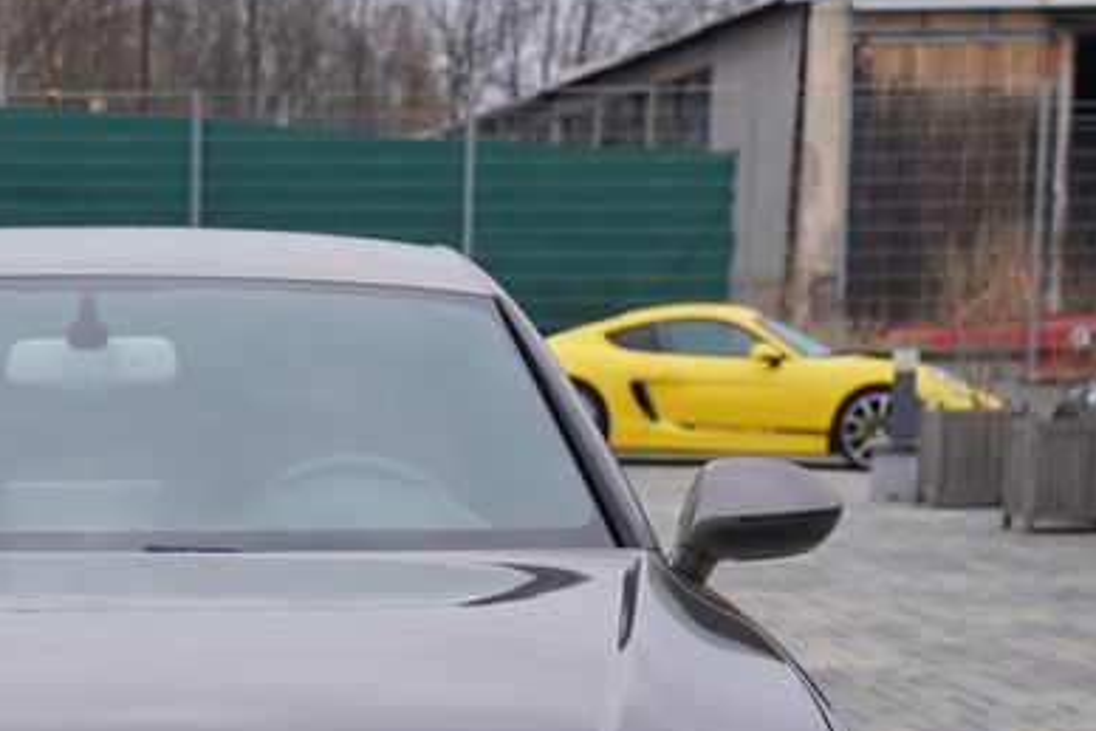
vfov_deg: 10.8
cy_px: 924
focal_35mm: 124
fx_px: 3776
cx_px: 107
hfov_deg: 16.3
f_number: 5.6
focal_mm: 47
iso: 100
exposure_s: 1/160
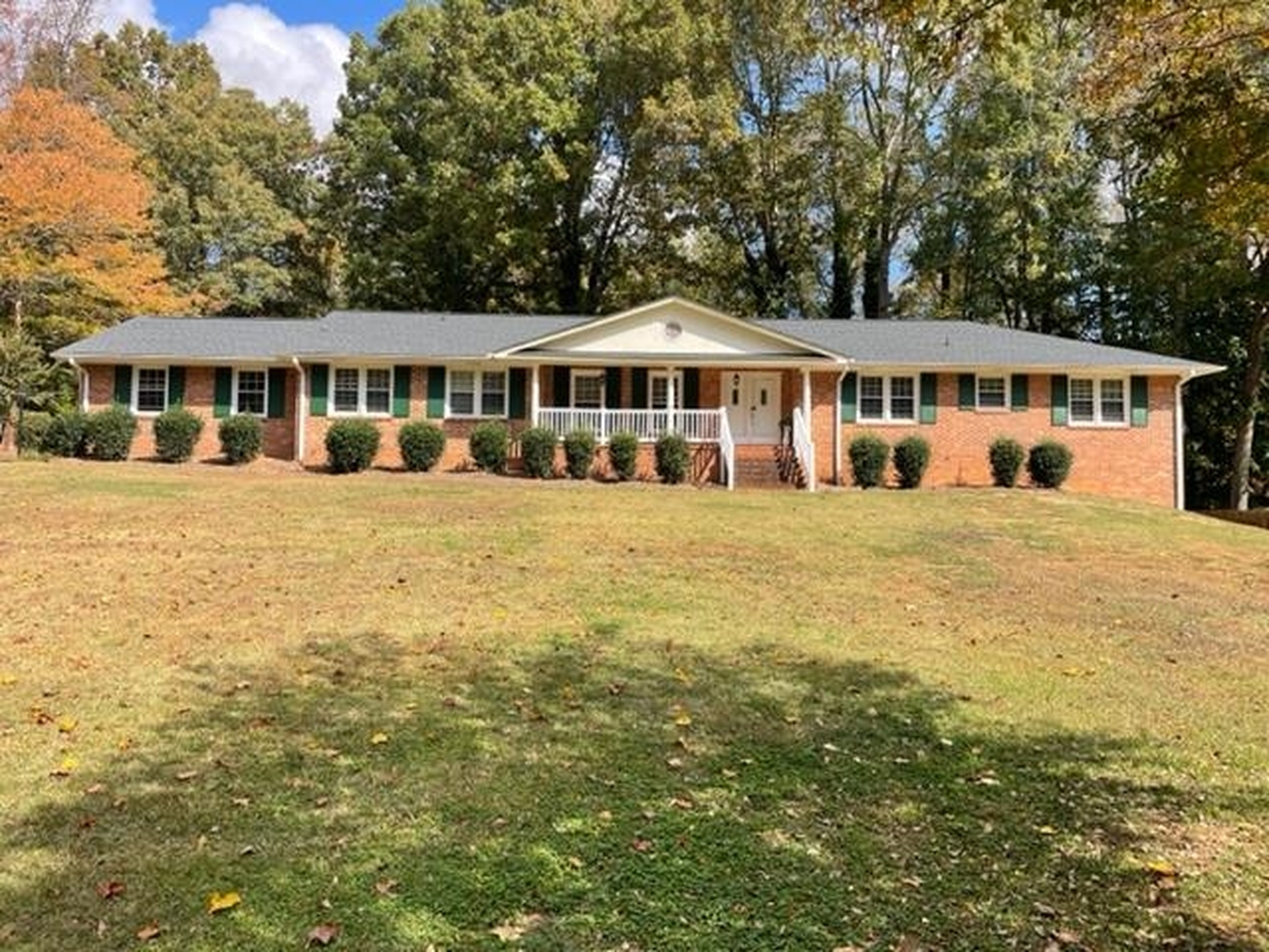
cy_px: 476
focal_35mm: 26
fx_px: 953
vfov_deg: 53.1
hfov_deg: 67.3
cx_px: 634
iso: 32
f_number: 1.6
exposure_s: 1/1949
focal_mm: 4.2
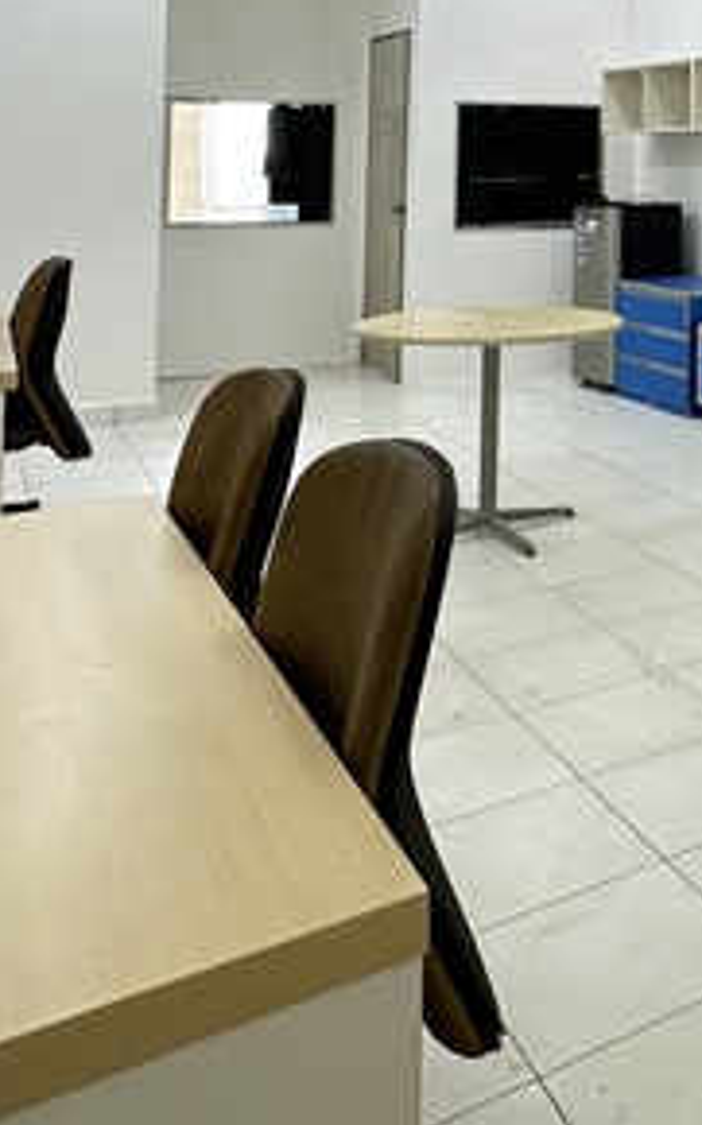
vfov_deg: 44.1
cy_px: 120
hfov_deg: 25.9
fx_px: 1256
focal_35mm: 41
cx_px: 950
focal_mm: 2.22
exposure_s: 1/100
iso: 160
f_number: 2.2
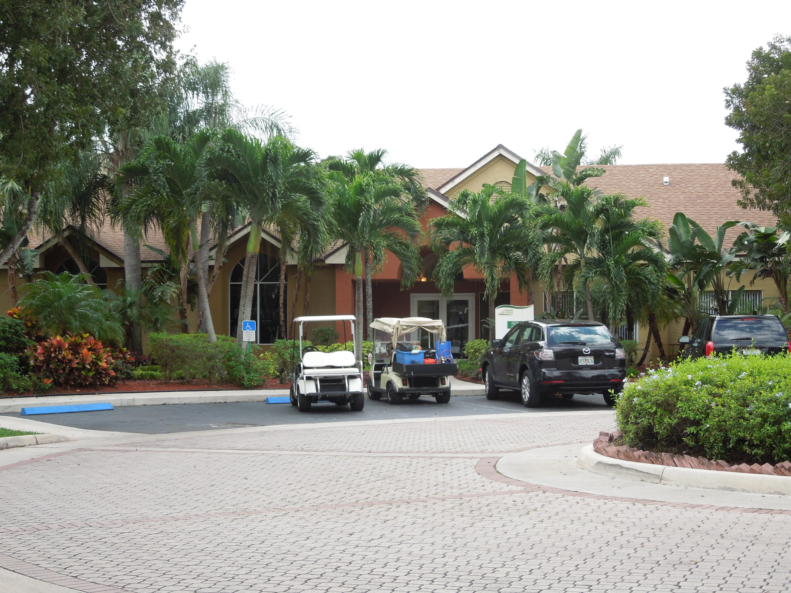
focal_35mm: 61
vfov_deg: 24.0
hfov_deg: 31.7
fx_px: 1394
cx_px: 396
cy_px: 296
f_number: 4.3
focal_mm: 11
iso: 100
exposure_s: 1/160
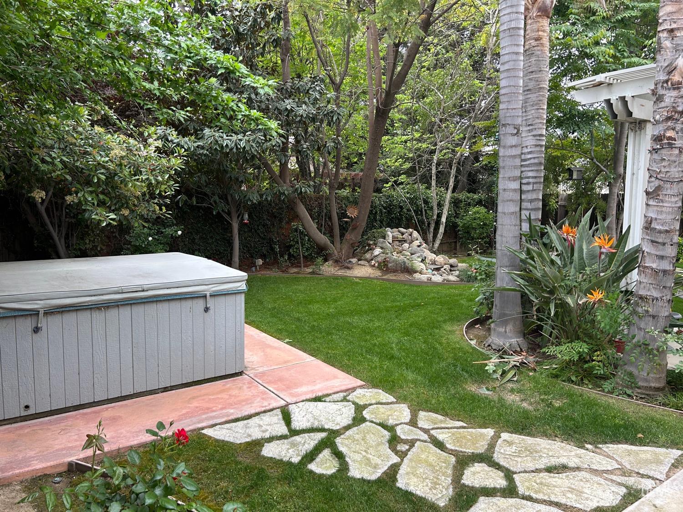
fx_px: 513
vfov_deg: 53.1
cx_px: 342
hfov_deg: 67.3
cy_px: 256
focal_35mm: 26
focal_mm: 5.7
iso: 64
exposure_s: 1/121
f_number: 1.5
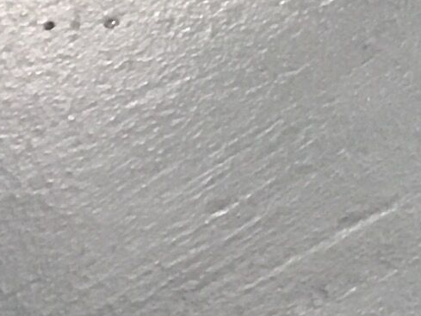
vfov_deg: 6.9
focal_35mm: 207
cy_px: -340
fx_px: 2518
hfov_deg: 8.5
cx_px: 1109
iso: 200
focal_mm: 3.3
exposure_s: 1/17
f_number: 2.4
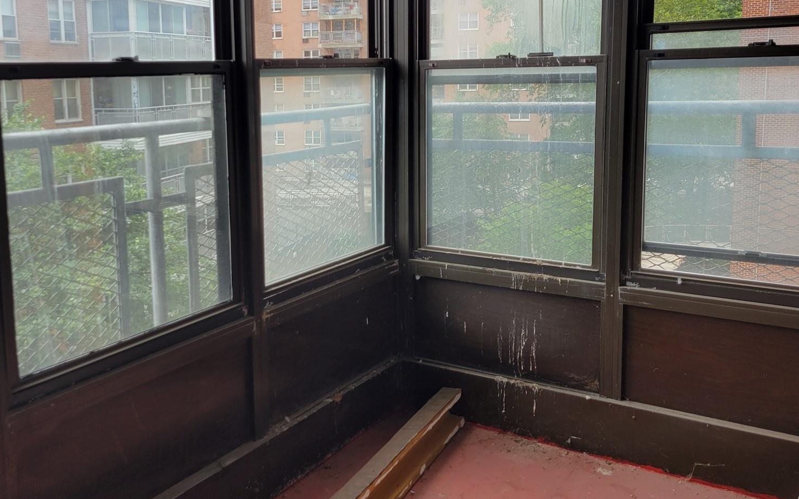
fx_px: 827
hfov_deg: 51.3
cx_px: 330
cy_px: 173
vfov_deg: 33.3
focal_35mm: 38
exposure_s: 1/157
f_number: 1.8
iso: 40
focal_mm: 5.4
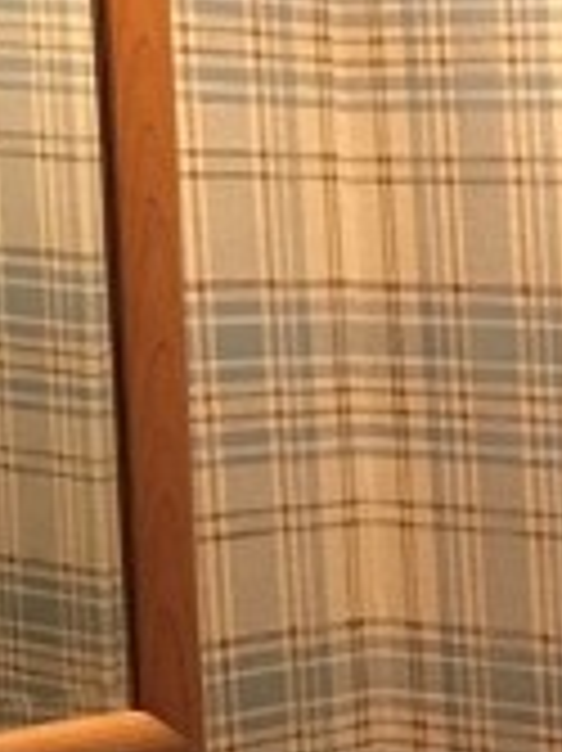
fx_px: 2796
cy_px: 847
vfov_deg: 14.9
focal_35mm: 129
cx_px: 1268
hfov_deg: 10.2
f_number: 1.8
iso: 40
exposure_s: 1/17
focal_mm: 3.99
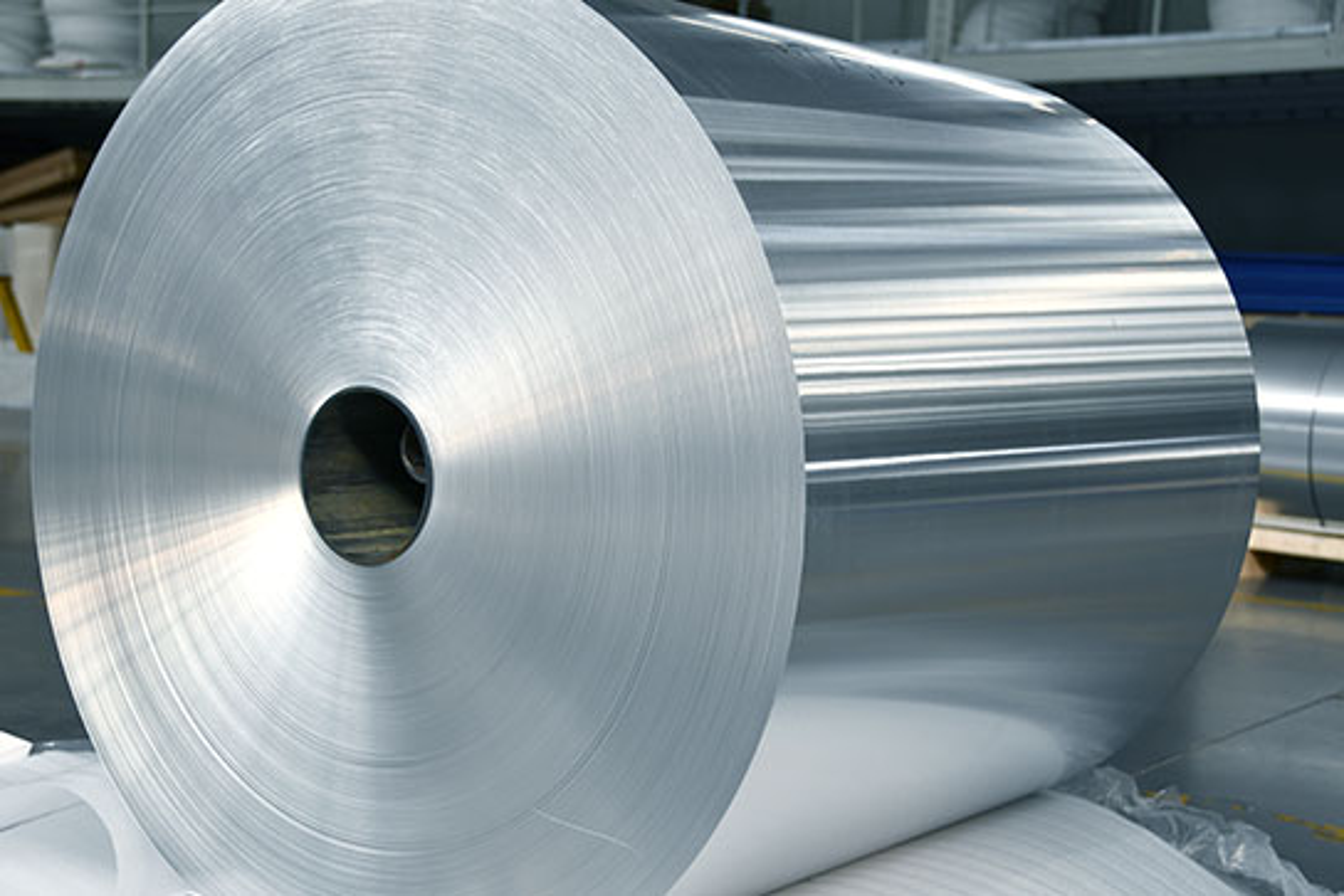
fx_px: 2016
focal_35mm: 54
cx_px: 672
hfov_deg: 36.9
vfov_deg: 25.1
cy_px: 448
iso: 200
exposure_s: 1/30
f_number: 4.2
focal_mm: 36
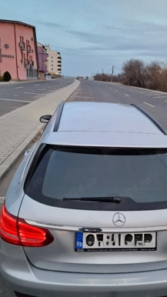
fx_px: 205
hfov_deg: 44.2
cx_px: 99
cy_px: 149
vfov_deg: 71.9
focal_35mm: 26
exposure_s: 1/100
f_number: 1.8
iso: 160
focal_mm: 6.4
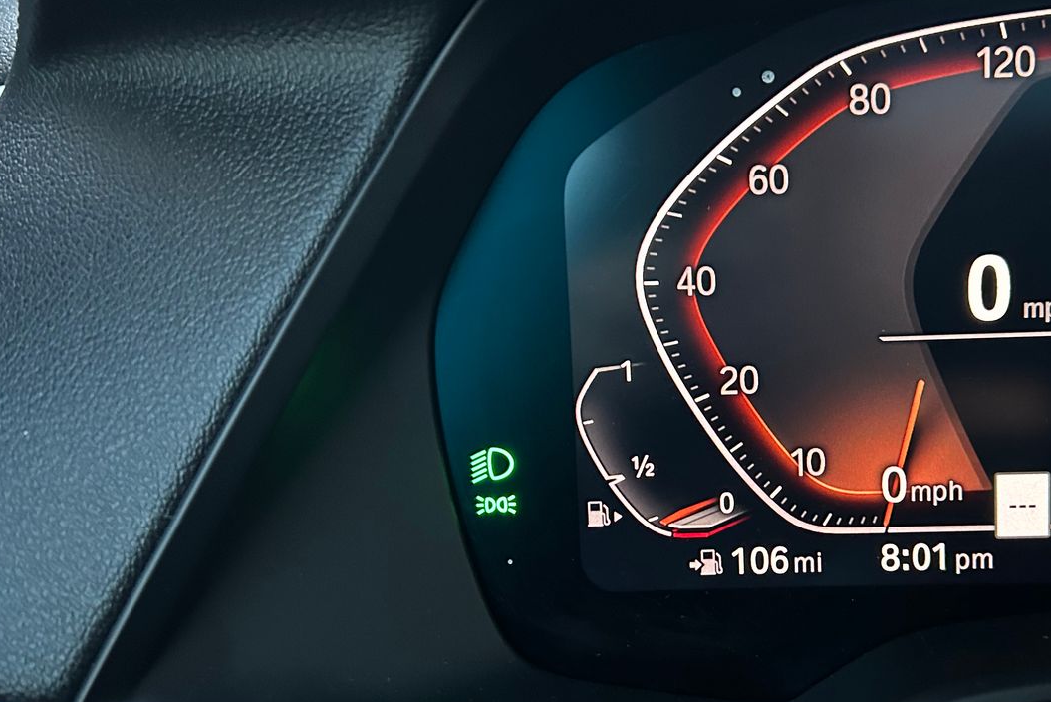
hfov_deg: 46.1
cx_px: 754
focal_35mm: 41
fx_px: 1197
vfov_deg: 32.6
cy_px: 416
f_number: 1.5
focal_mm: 5.7
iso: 640
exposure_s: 1/25
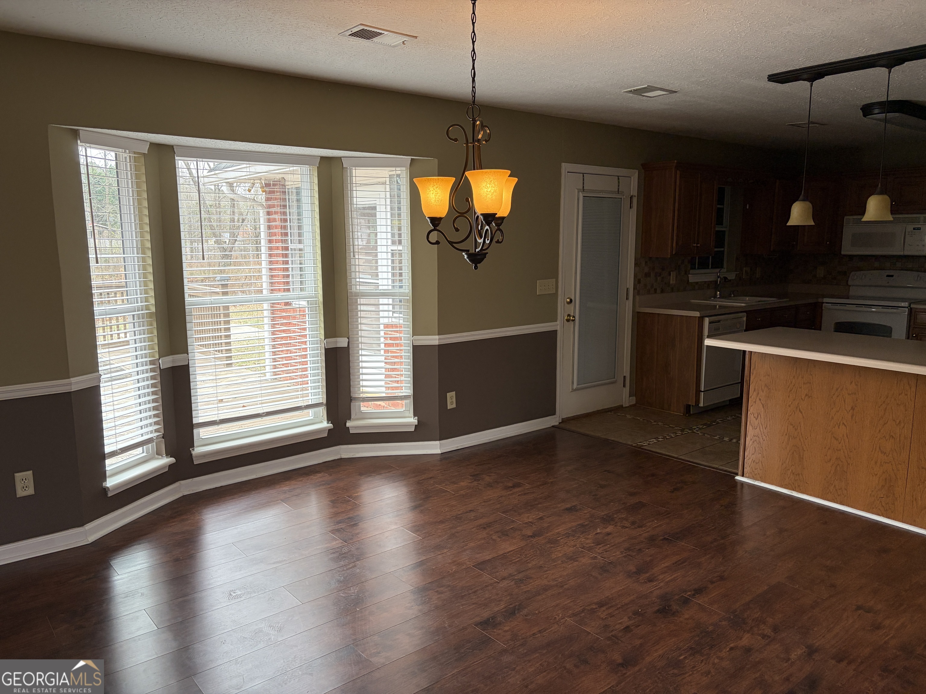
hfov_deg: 67.3
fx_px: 696
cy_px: 347
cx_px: 463
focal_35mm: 26
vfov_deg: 53.1
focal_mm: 5.96
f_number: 1.6
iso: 160
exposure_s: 1/120
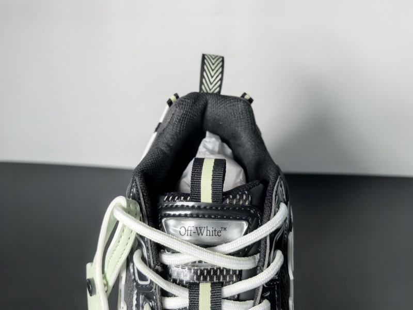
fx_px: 322
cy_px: 155
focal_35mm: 27
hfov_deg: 65.3
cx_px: 206
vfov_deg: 51.4
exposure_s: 1/2801
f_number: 2
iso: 160
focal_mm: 6.98
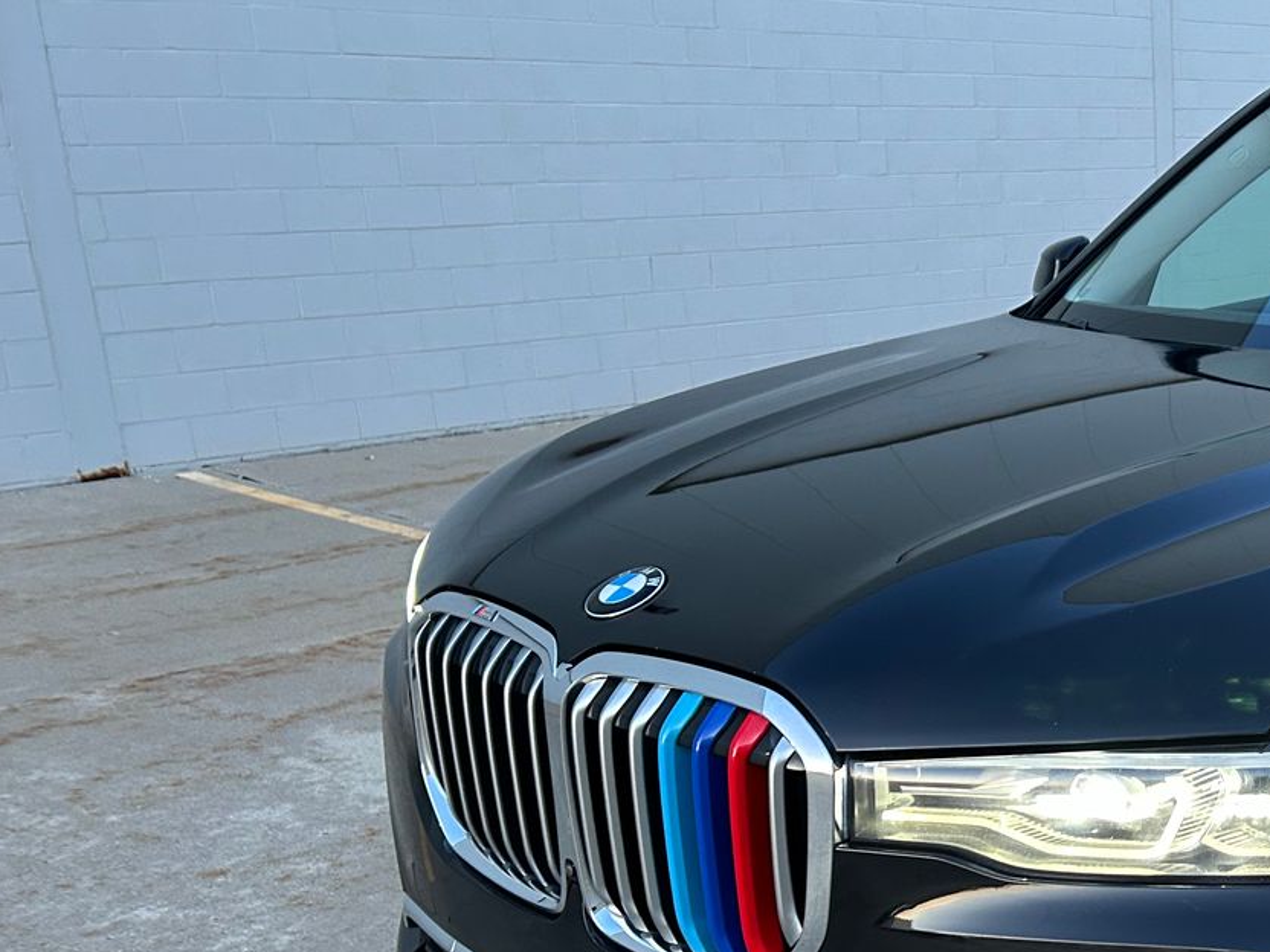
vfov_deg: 28.6
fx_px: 1834
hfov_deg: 35.6
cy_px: 732
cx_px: 1171
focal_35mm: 50
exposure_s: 1/41
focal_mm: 5.7
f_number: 1.5
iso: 250
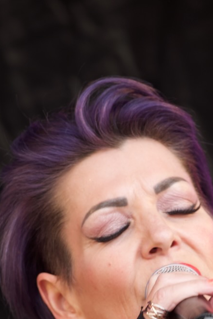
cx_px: 157
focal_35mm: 495
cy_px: 291
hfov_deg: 2.8
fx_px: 4388
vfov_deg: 4.2
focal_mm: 93.9
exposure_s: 1/50
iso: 100
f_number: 4
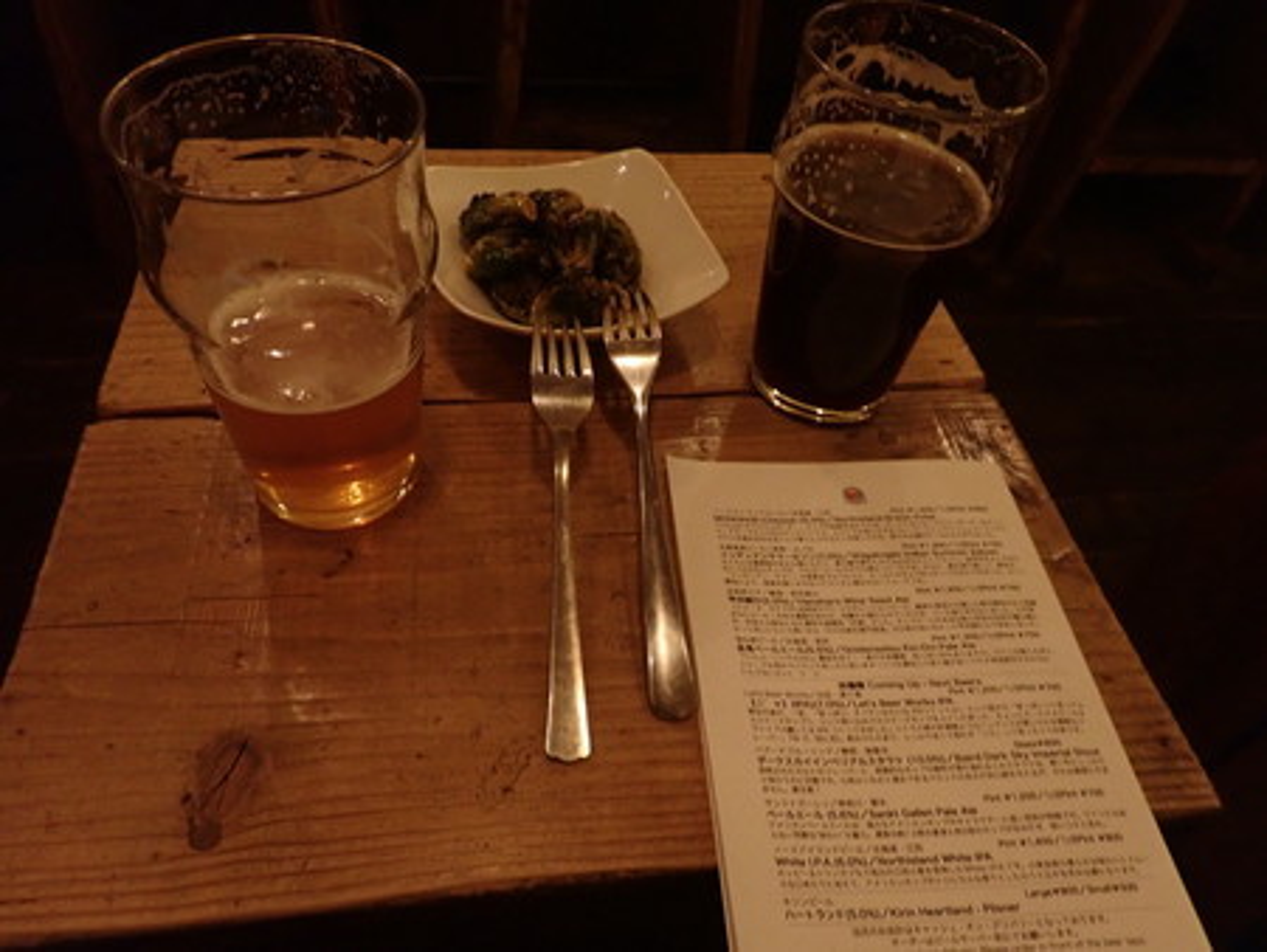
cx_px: 634
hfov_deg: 69.4
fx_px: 916
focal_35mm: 25
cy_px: 476
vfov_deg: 54.9
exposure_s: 1/10
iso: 800
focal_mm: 4.5
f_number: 8
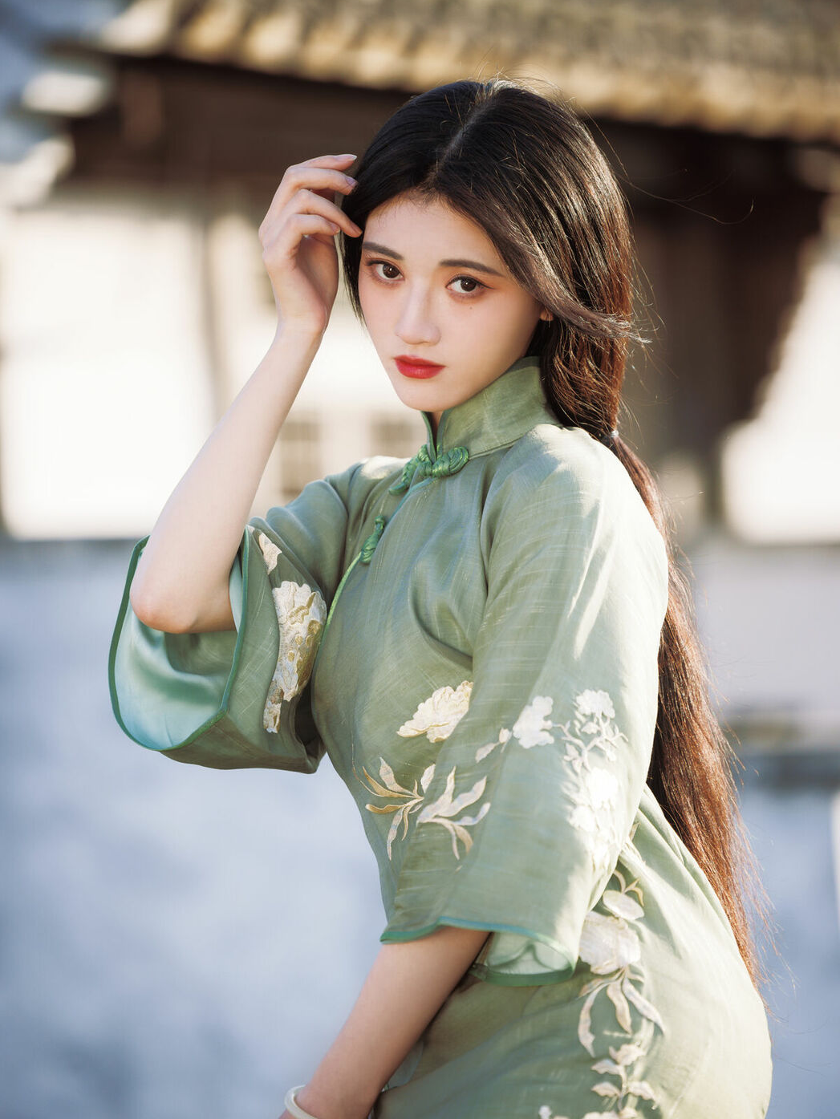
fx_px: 6177
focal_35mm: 191
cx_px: 420
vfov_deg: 10.4
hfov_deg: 7.8
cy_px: 564
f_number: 2.8
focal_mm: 177
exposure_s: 1/500
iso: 100
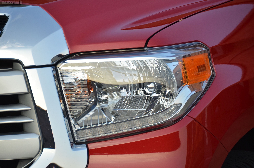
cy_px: 84
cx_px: 127
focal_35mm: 300
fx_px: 2112
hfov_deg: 6.9
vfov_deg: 4.6
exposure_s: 1/500
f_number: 5.6
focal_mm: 200
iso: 800
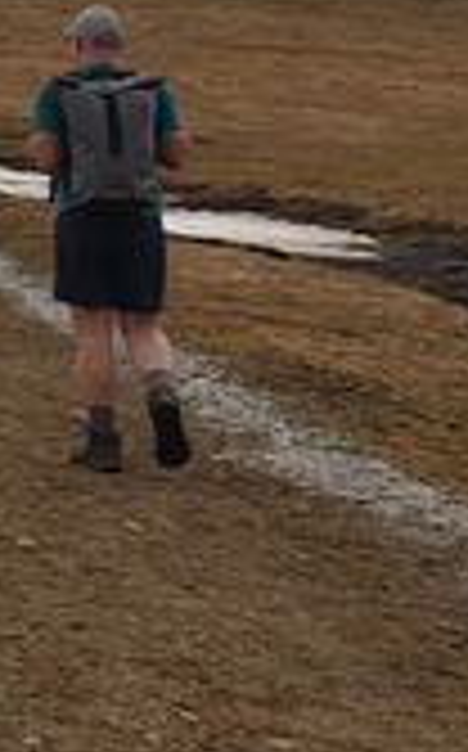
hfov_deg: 7.7
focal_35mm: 132
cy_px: -14
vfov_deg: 15.5
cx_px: -1238
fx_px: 2701
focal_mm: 4.3
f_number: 2.4
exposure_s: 1/1751
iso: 50
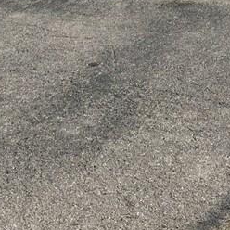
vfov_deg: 15.2
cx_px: 211
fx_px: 797
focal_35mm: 106
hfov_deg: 16.2
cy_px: -114
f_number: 2.2
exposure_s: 1/2326
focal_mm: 4.15
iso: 32
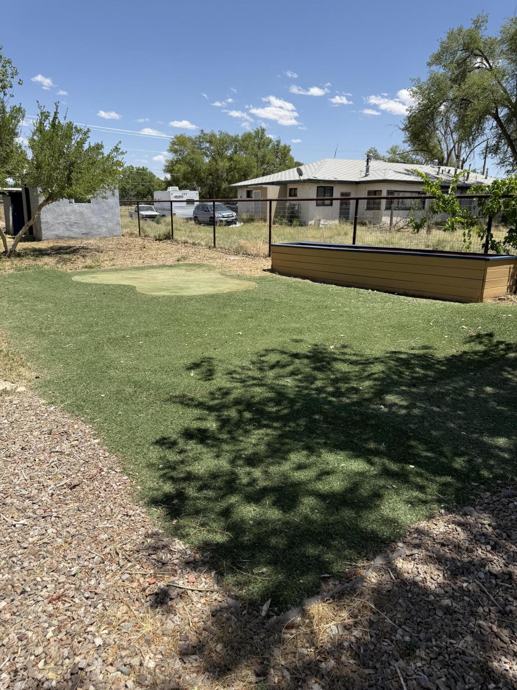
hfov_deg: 56.8
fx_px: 478
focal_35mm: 24
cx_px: 258
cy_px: 345
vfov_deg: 71.6
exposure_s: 1/4167
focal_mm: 6.76
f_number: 1.78
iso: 80
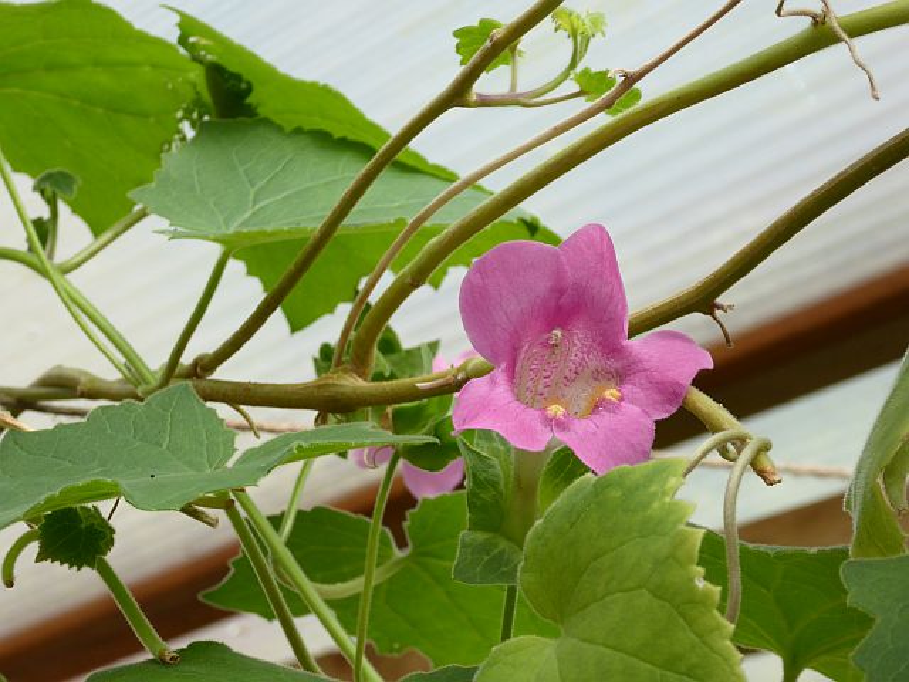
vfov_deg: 11.7
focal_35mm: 127
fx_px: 3335
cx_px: 454
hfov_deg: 15.5
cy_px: 341
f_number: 5.1
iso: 100
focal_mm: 20.6
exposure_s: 1/200
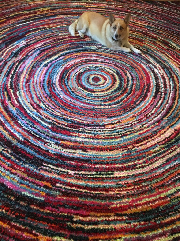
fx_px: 201
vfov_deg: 61.7
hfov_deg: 48.2
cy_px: 120
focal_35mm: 29
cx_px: 90
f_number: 2.2
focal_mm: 4.15
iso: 320
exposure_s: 1/15
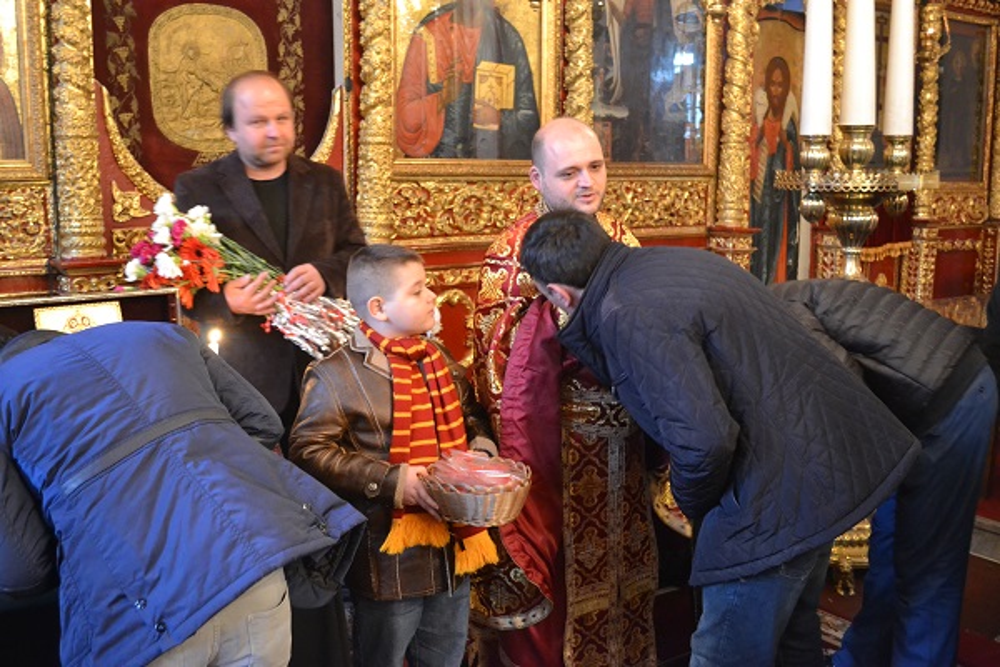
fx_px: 1000
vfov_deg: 36.9
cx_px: 500
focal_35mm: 36
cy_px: 334
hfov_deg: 53.1
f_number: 4
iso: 3200
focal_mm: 24
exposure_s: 1/13
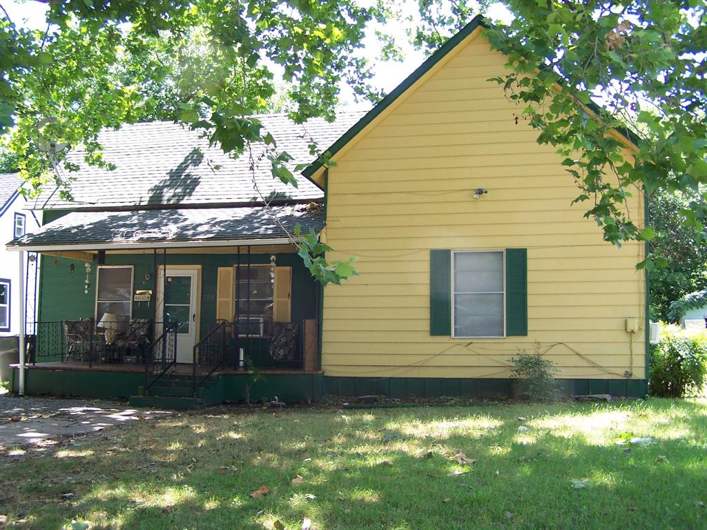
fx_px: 776
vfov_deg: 37.7
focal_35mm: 38
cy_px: 265
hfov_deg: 49.0
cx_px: 354
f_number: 2.8
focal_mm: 6.3
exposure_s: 1/100
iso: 80
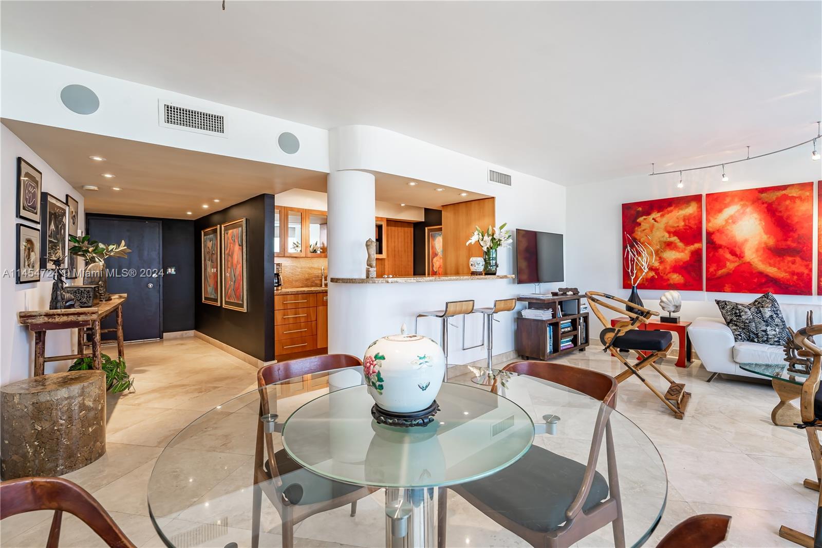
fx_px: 365
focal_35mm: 16
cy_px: 274
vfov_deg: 73.7
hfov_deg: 96.7
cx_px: 411
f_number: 8
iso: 200
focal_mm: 16
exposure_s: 1/20
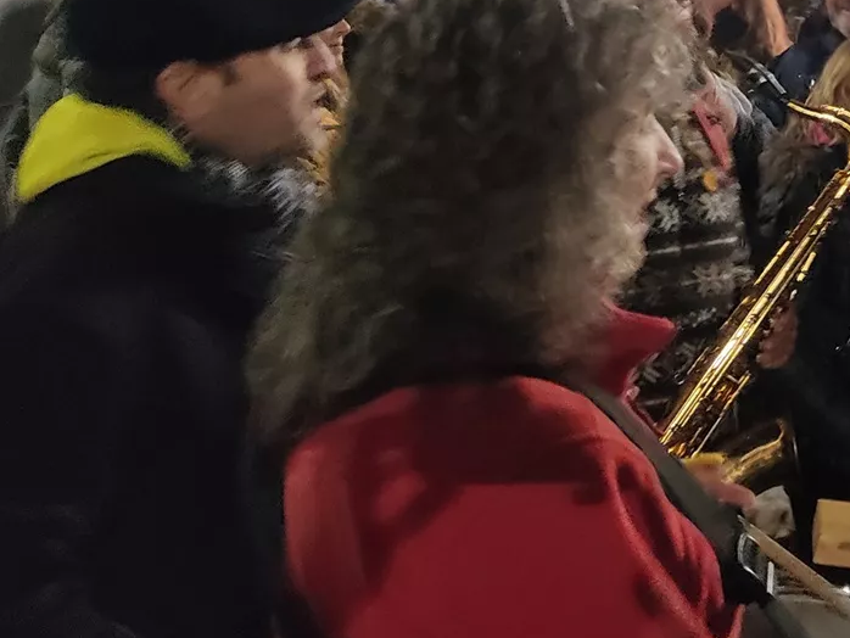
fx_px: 1793
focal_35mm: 73
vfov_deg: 19.6
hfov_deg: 23.9
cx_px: 1057
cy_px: 0
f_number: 1.79
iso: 1060
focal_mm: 4.74
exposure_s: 1/17
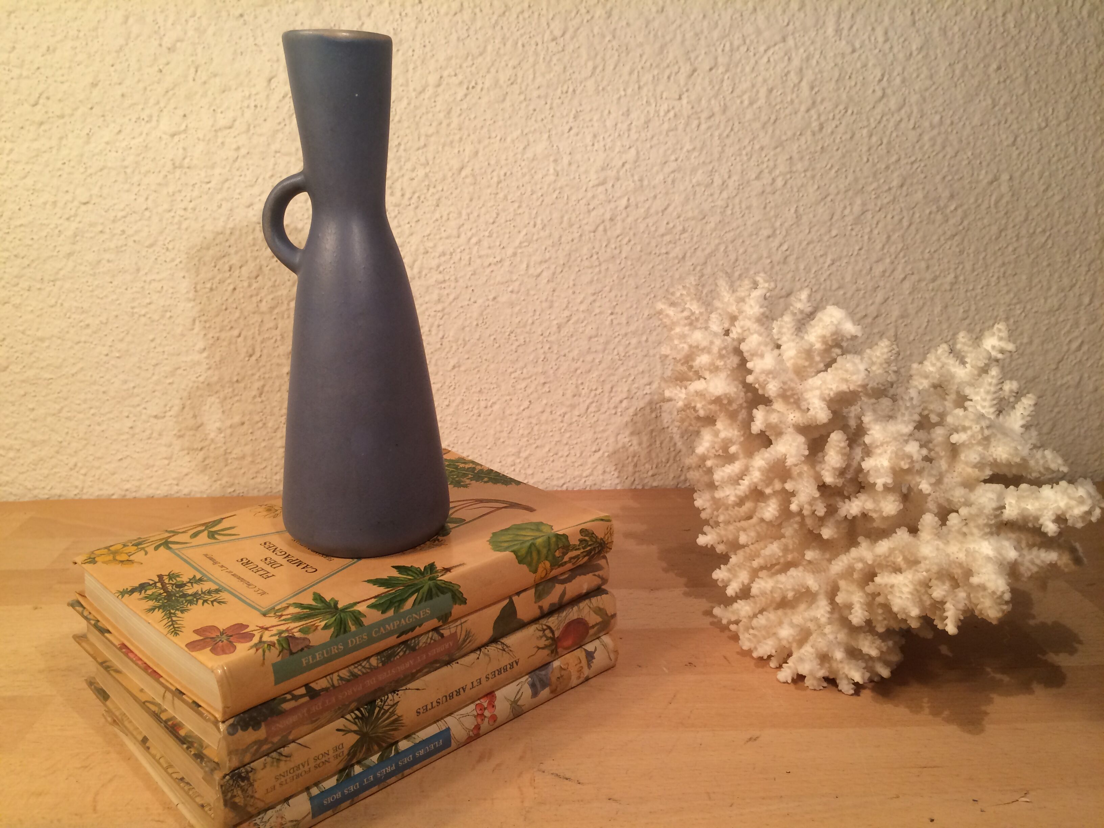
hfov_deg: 61.7
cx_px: 552
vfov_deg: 48.2
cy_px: 414
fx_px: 925
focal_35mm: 29
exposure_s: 1/33
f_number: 2.2
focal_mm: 4.15
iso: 50
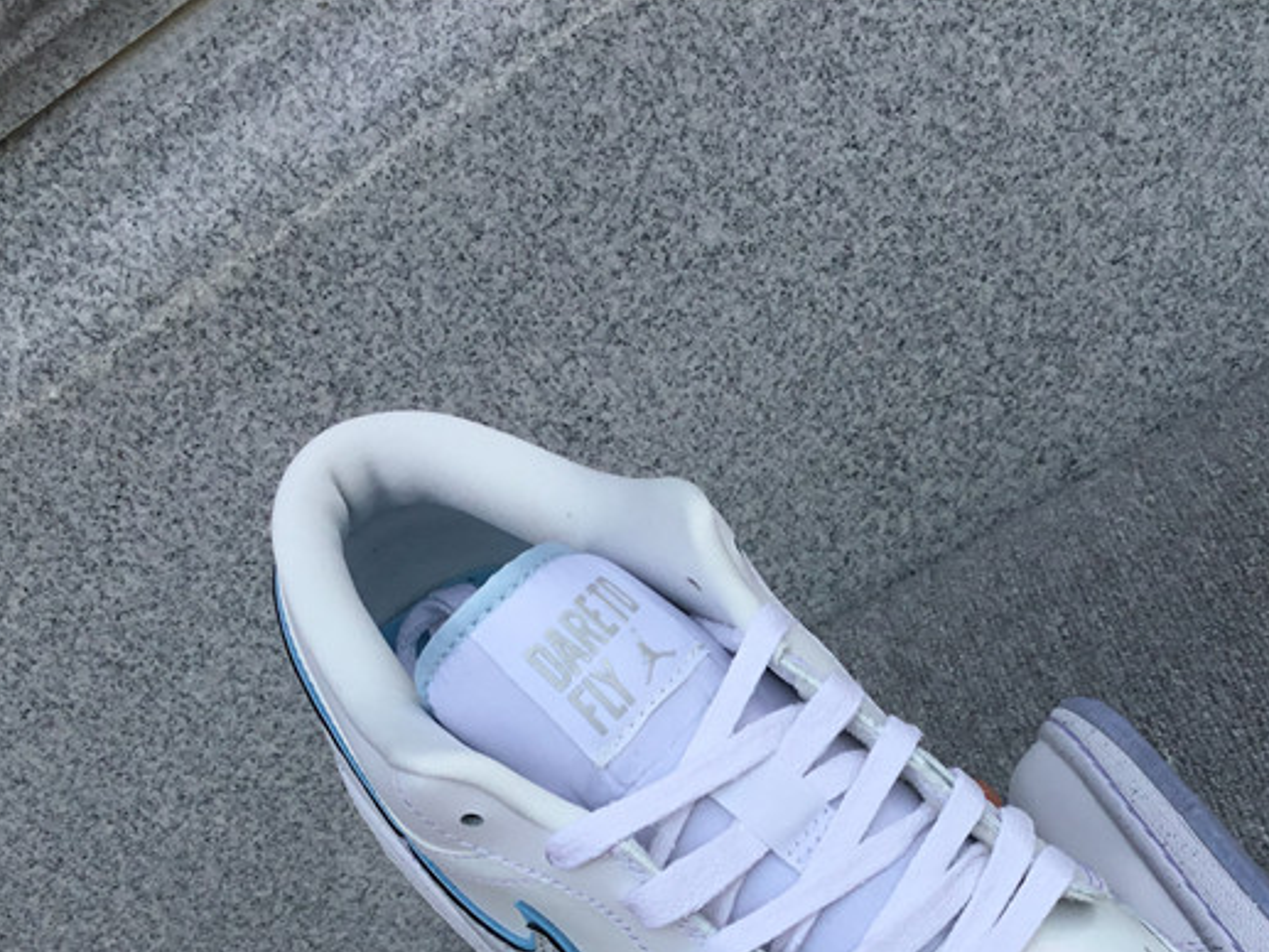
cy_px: 823
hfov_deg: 35.3
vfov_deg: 26.3
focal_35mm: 54
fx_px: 1980
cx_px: 810
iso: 25
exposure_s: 1/741
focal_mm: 3.3
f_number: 2.4
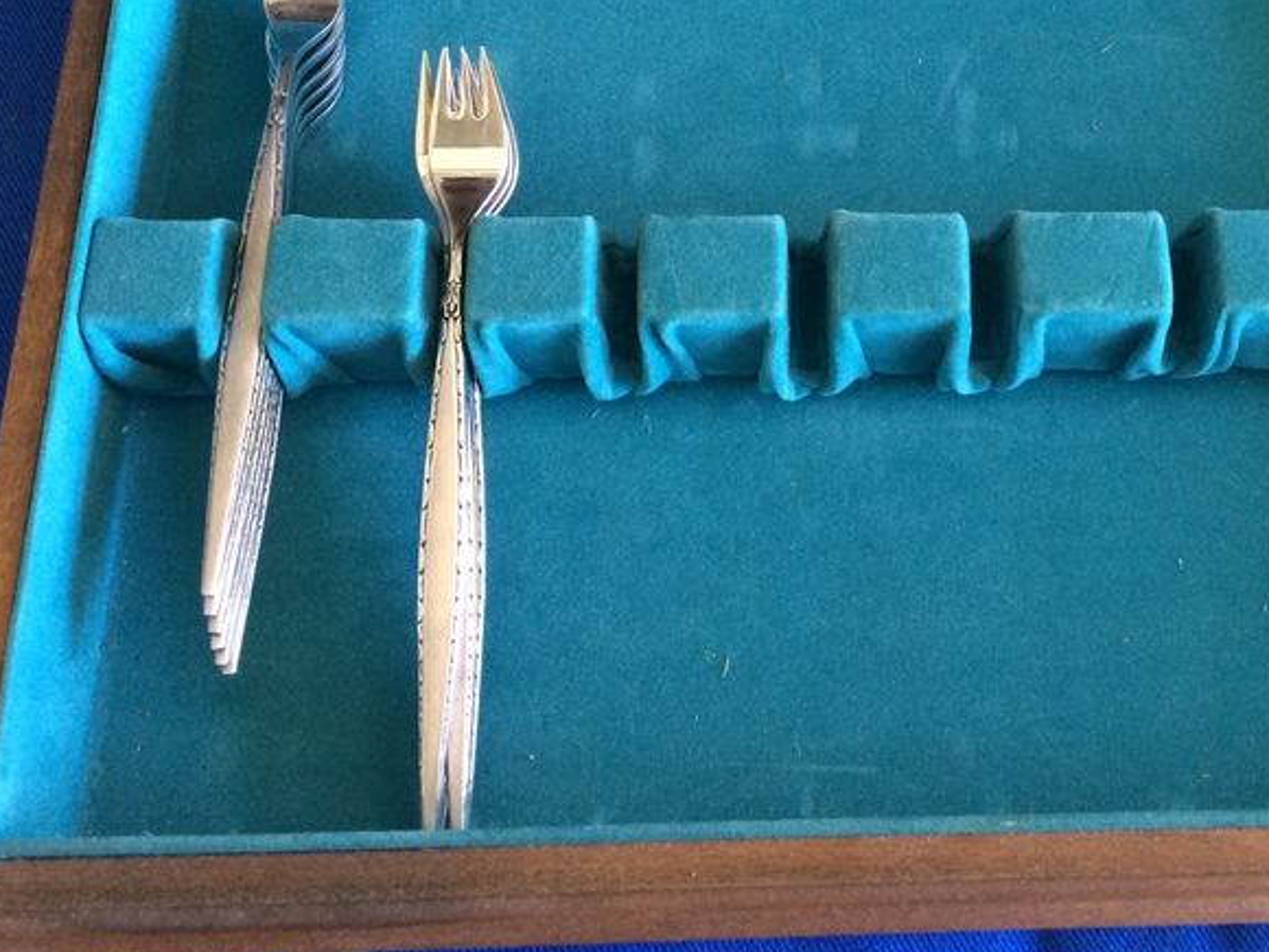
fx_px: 1650
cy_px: 264
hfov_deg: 41.2
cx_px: 899
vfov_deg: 31.7
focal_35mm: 45
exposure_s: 1/30
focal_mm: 4.15
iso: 160
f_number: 2.2
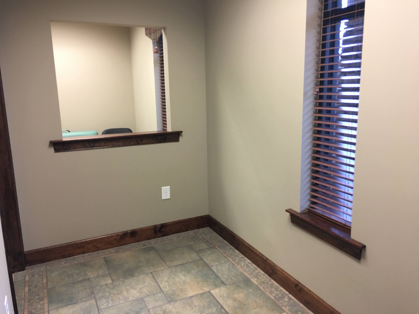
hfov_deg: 61.7
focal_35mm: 29
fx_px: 351
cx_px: 210
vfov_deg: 48.2
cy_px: 157
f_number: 2.2
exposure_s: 1/15
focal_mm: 4.15
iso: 50
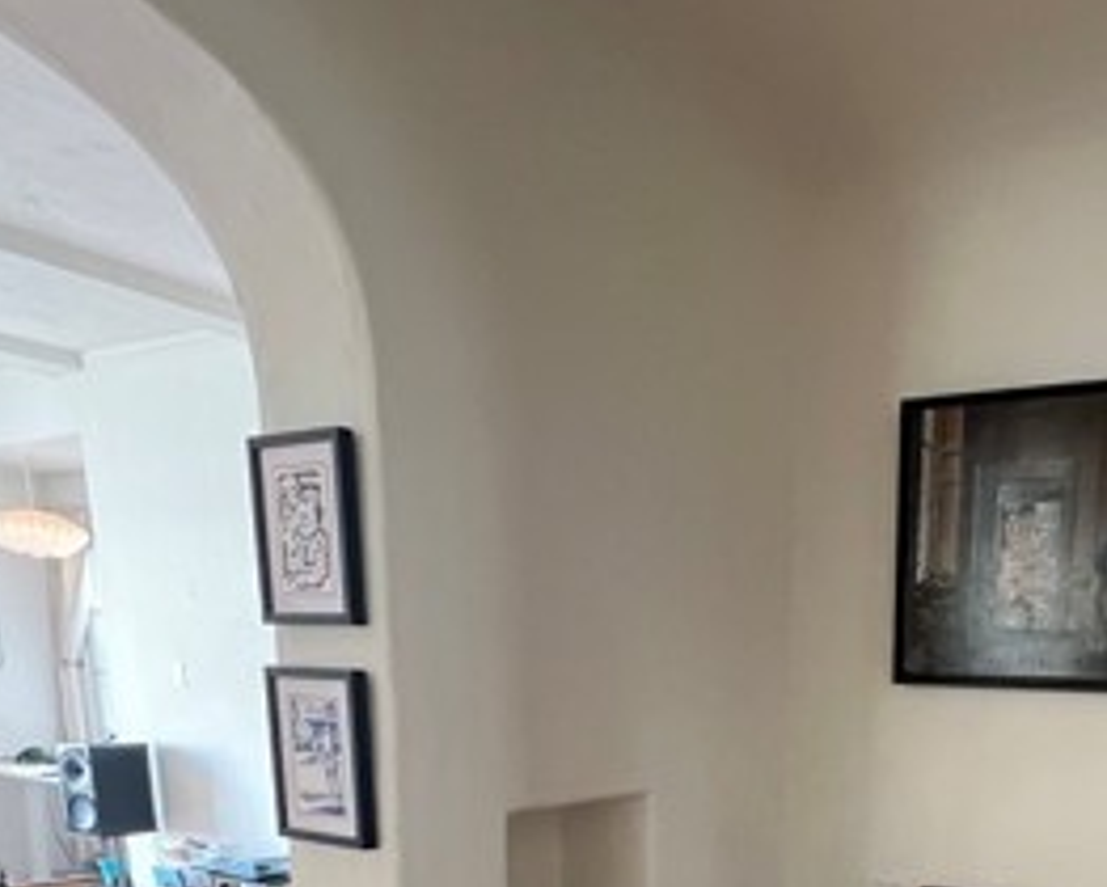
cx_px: 845
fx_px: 1016
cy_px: 929
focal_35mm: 31
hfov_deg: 54.2
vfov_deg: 40.1
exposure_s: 1/60
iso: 640
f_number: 1.8
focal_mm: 1.57
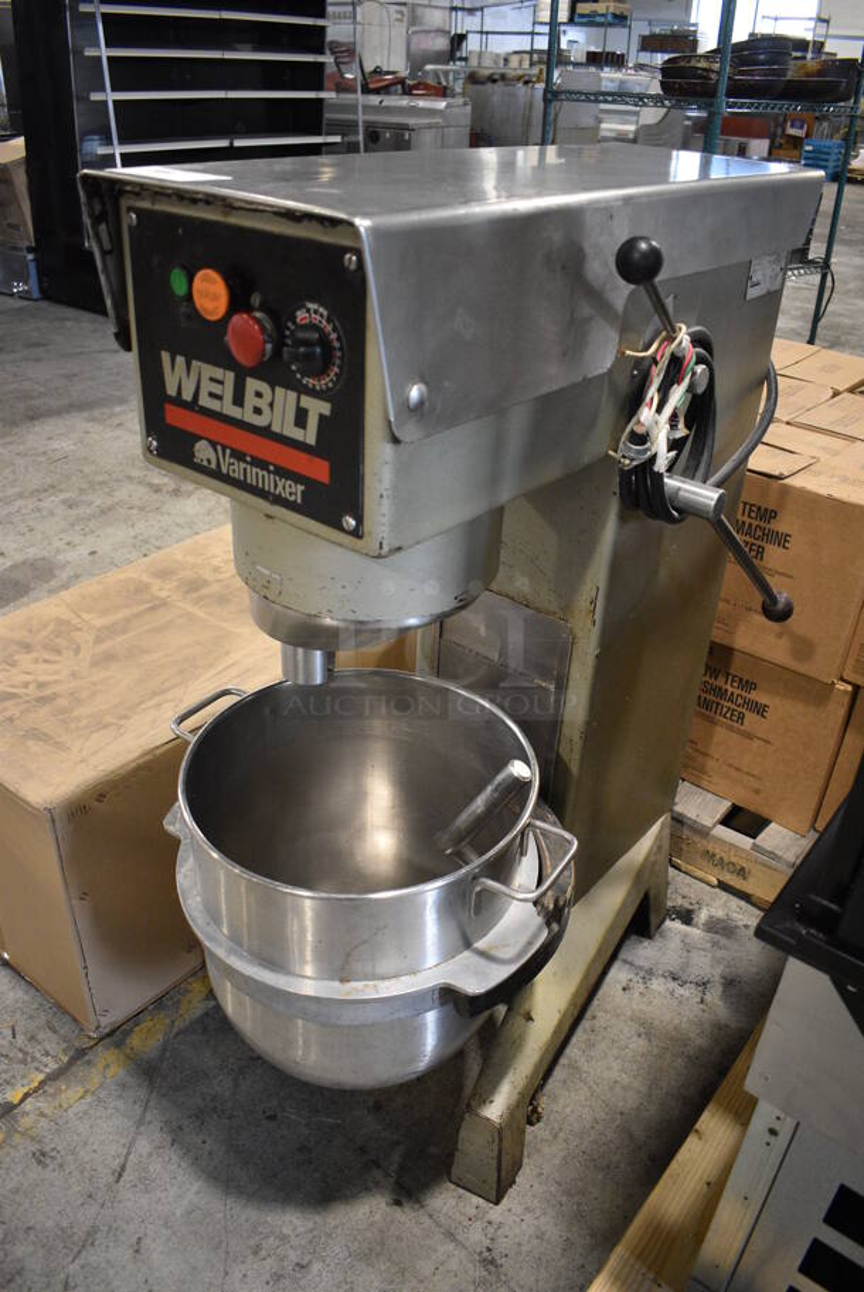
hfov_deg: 48.0
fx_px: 970
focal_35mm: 27
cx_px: 432
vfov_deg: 67.3
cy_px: 646
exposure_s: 1/125
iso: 2000
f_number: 3.5
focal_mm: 18
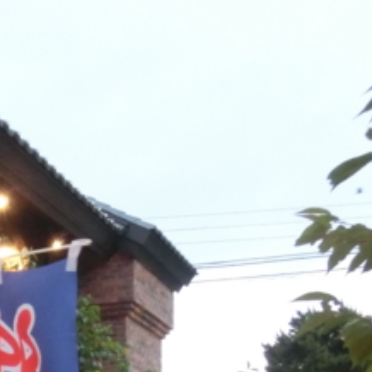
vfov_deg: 20.2
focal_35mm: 78
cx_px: -159
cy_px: 491
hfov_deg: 19.7
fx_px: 948
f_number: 3
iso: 800
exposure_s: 1/50
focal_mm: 4.24
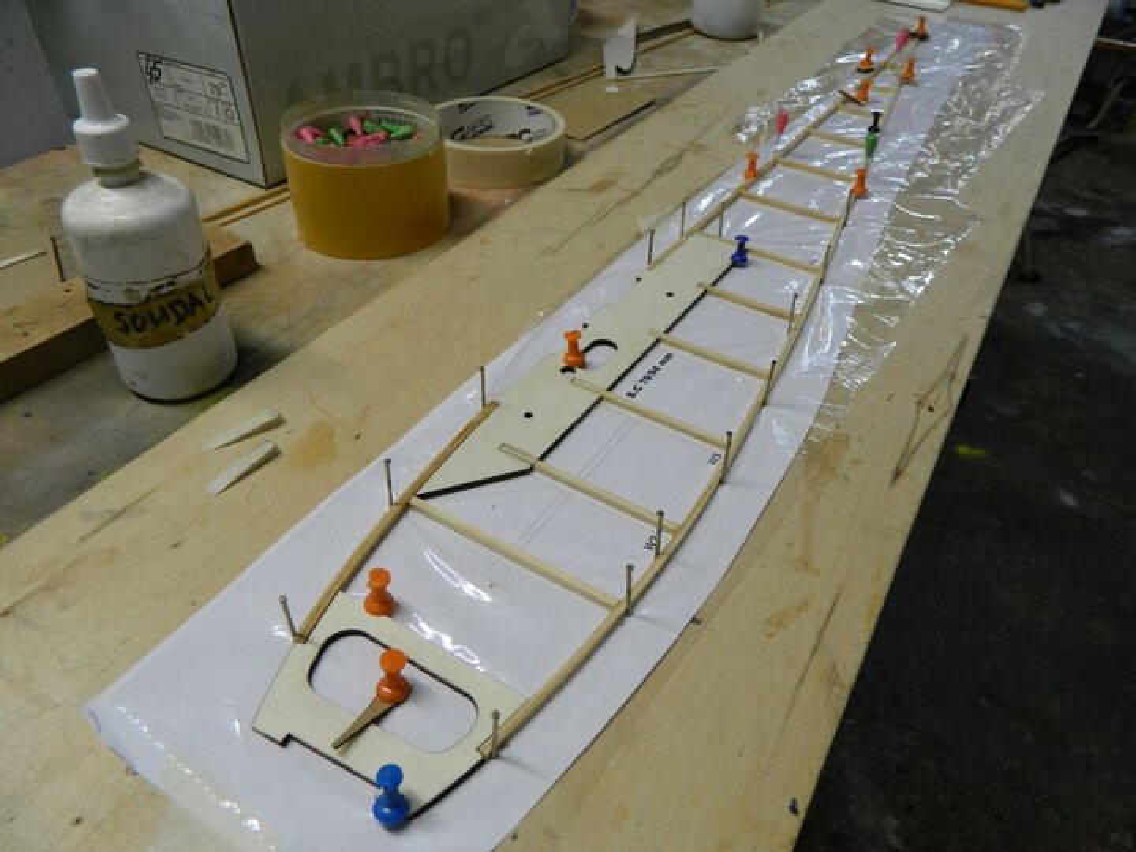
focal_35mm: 25
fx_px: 820
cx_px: 568
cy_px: 426
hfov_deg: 69.4
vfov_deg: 54.9
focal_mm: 4.5
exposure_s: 1/30
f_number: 3.1
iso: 80
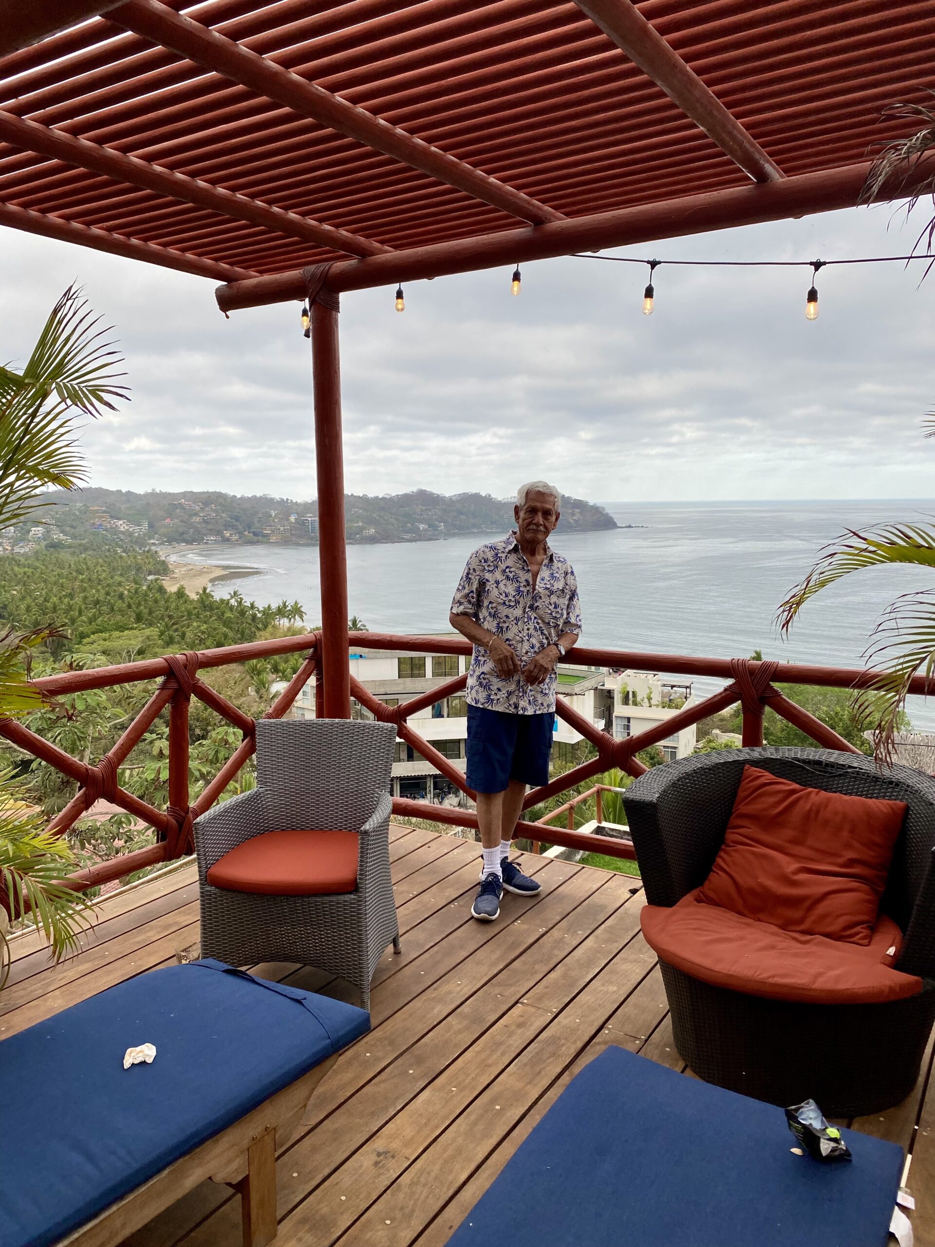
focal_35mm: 26
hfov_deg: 53.1
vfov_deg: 67.3
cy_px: 624
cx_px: 468
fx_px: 936
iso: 32
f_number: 1.8
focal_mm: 4.25
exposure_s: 1/698
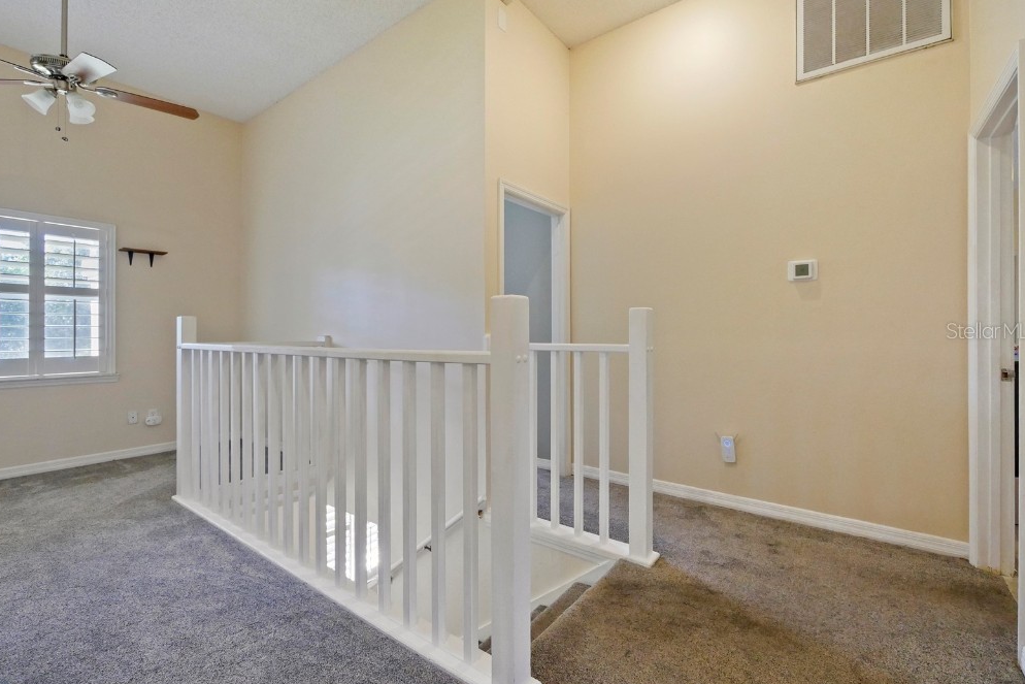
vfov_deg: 77.3
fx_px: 427
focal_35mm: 15
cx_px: 516
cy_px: 330
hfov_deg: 100.4
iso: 1250
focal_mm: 7
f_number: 4
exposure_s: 1/60
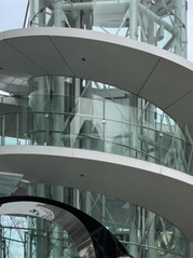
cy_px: 308
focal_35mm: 87
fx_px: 647
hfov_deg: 16.8
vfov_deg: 21.0
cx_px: 150
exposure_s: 1/1802
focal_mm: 5.1
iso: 50
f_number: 1.6
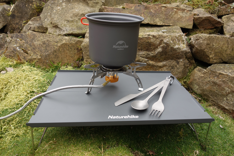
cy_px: 78
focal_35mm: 28
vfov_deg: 46.4
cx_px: 117
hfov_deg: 65.5
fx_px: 182
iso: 125
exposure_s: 1/100
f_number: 4
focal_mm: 10.4
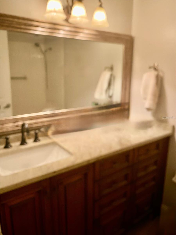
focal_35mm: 25
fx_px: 169
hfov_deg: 54.9
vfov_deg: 69.4
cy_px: 118
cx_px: 88
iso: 80
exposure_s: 1/60
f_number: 1.8
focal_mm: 4.25
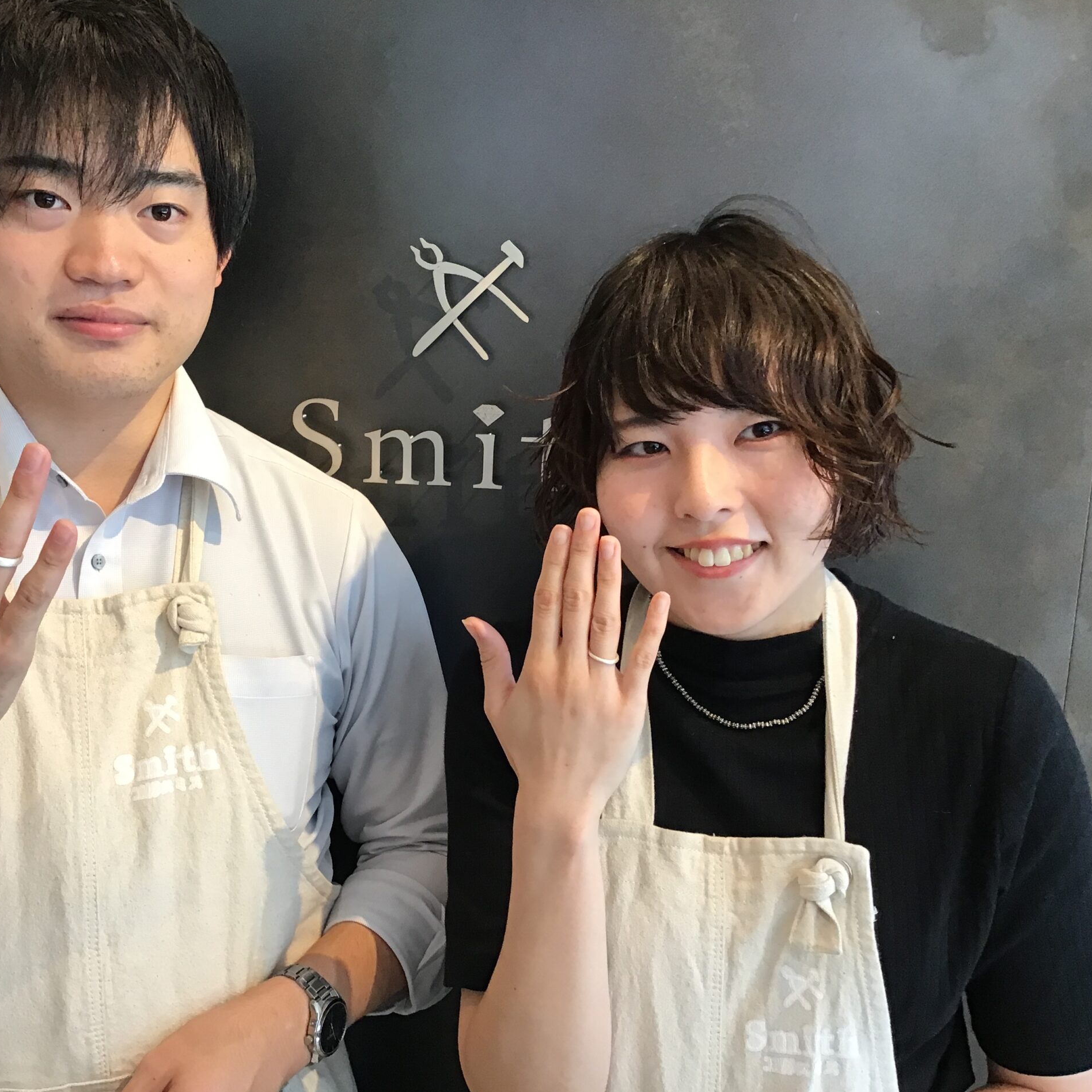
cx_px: 390
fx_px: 1321
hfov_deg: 44.5
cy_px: 546
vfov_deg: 44.9
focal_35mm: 37
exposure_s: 1/33
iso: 50
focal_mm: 3.3
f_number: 2.4
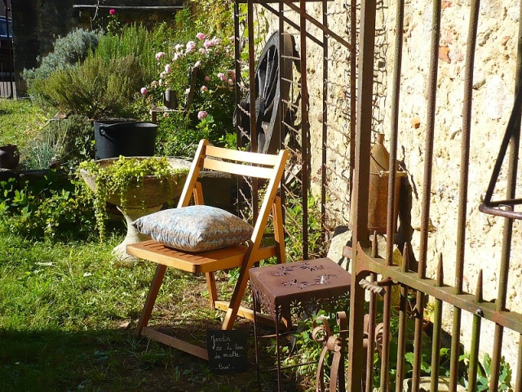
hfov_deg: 41.2
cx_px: 261
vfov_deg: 31.5
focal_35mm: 46
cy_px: 196
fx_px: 694
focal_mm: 5.8
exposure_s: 1/125
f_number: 8
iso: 100
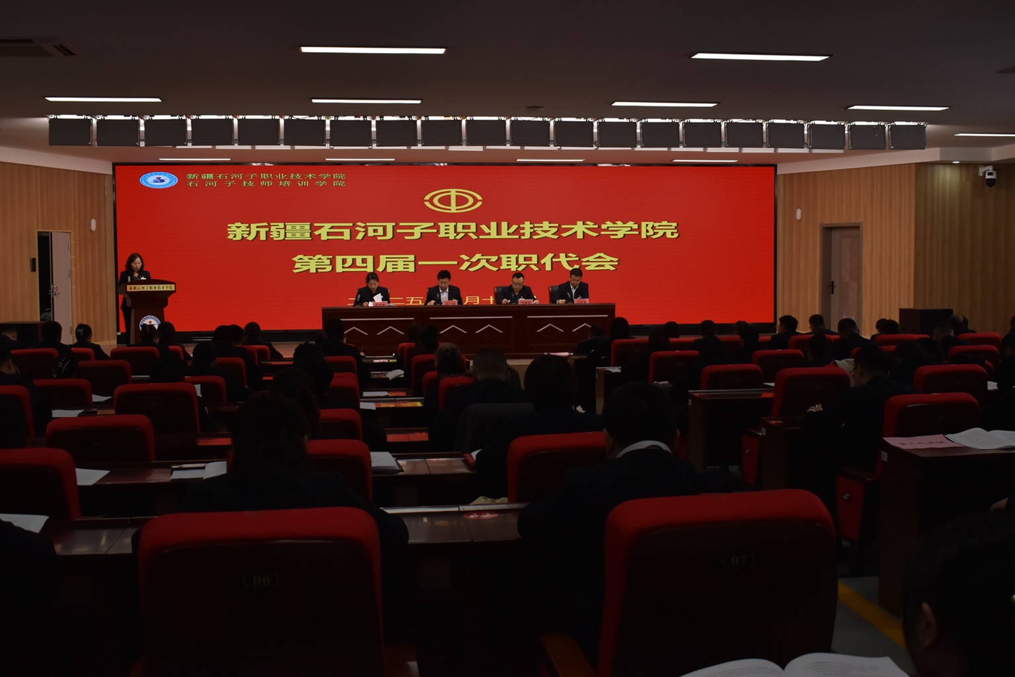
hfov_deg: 46.4
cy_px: 338
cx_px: 508
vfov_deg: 31.9
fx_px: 1184
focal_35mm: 42
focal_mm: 28
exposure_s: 1/250
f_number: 7.1
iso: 500
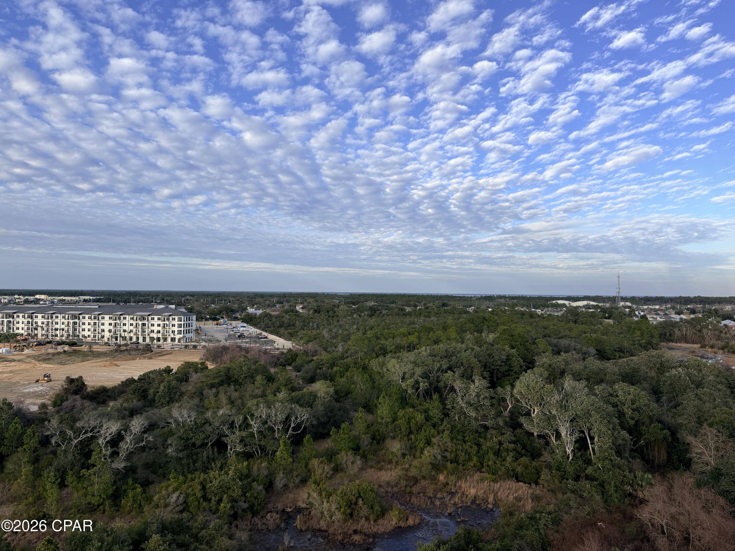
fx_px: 510
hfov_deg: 71.6
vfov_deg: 56.8
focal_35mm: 24
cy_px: 276
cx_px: 368
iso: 80
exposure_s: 1/2611
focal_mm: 6.76
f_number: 1.78
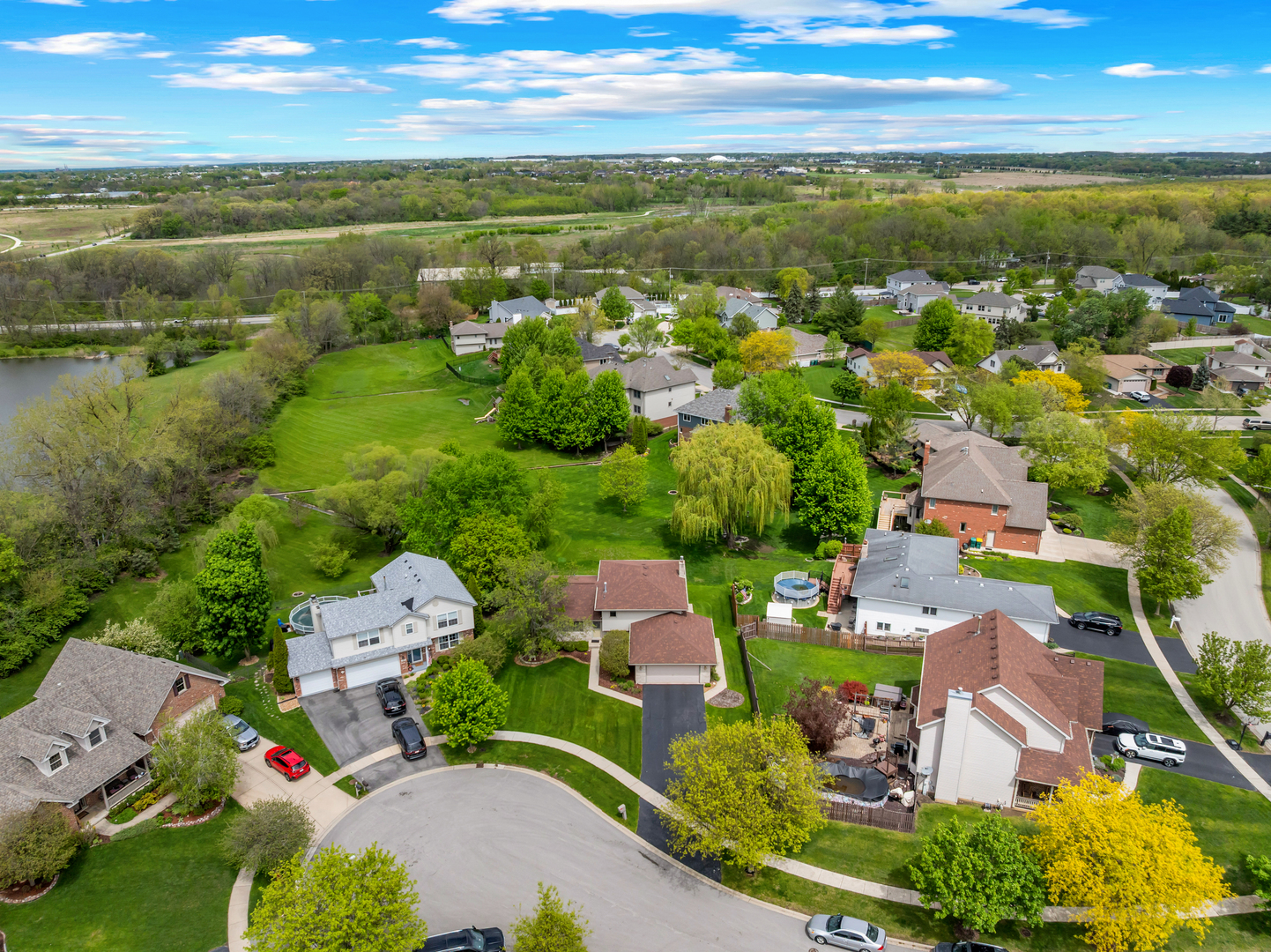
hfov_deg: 71.6
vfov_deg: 56.8
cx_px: 636
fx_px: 881
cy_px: 476
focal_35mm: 24
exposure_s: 1/4000
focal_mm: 12.29
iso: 100
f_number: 2.8
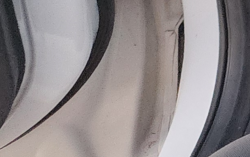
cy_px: -283
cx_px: 805
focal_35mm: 158
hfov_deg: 9.5
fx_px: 1077
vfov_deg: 7.5
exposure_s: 1/120
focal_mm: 6.4
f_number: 1.8
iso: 800
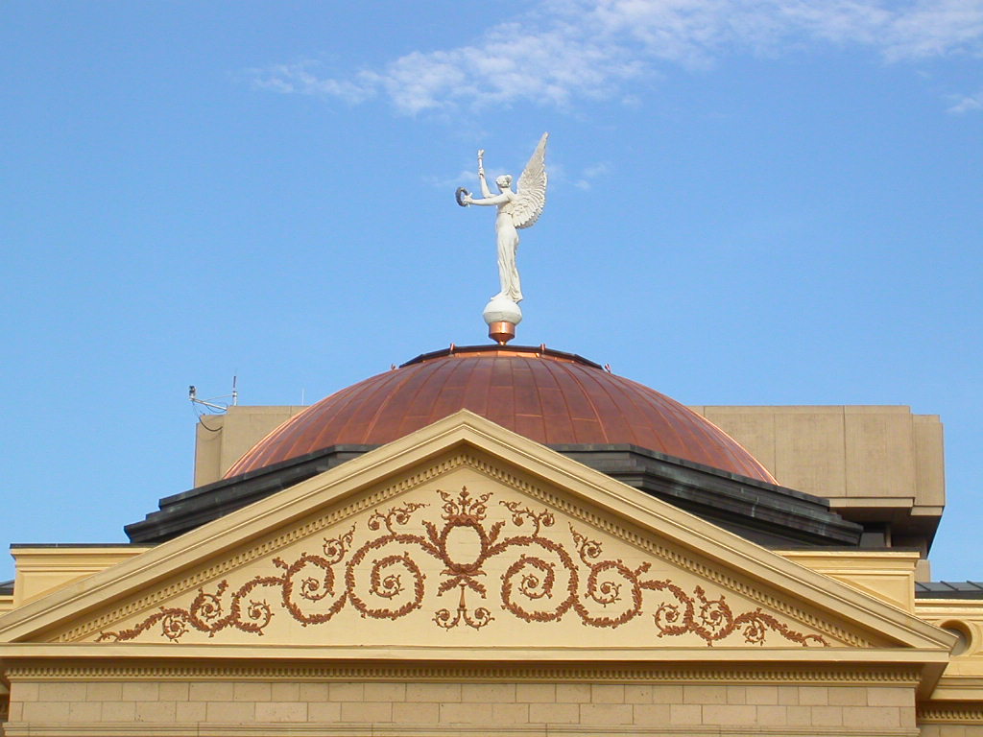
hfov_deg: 17.7
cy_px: 368
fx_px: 3152
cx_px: 492
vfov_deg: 13.3
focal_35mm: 111
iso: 100
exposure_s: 1/453
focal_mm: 16.8
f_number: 4.8
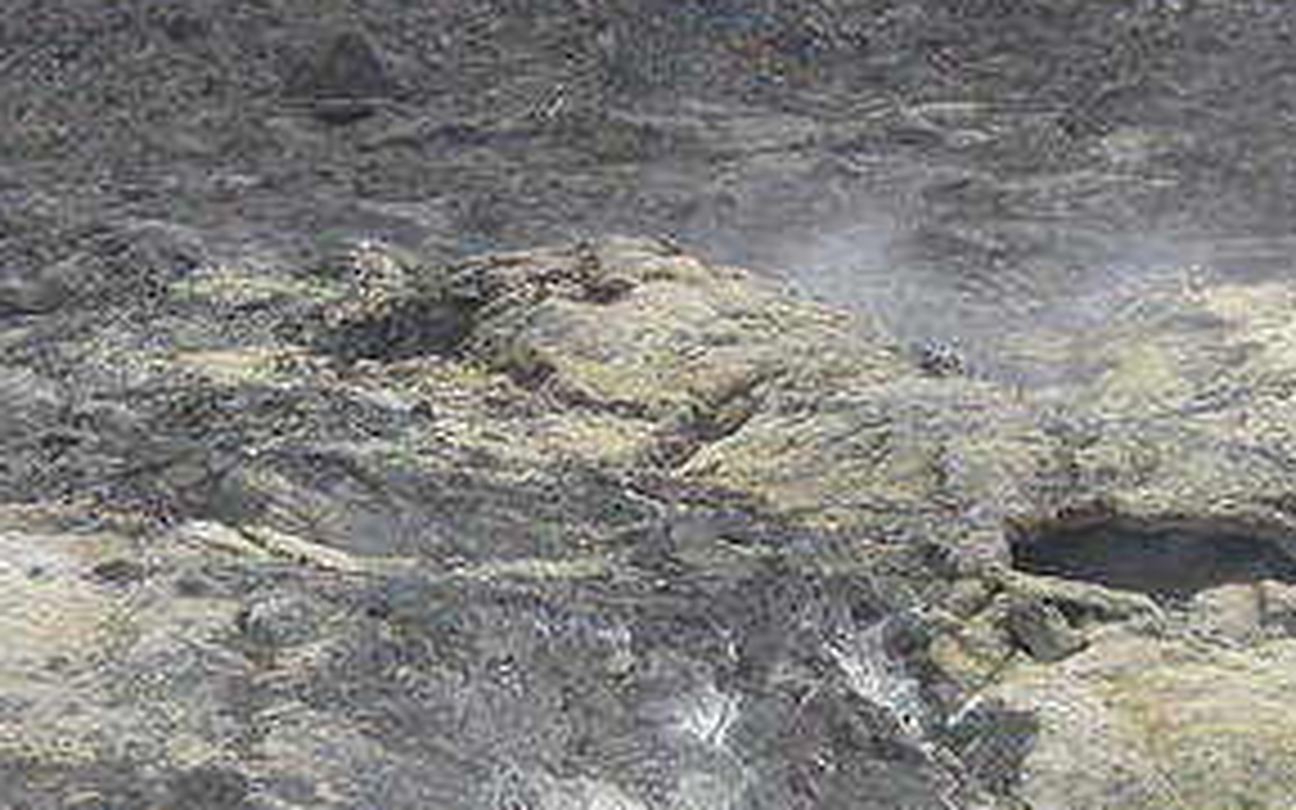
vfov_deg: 9.9
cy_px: 554
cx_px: 747
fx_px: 4662
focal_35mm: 132
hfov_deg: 15.8
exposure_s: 1/107
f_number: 3.8
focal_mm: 7.5
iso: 100
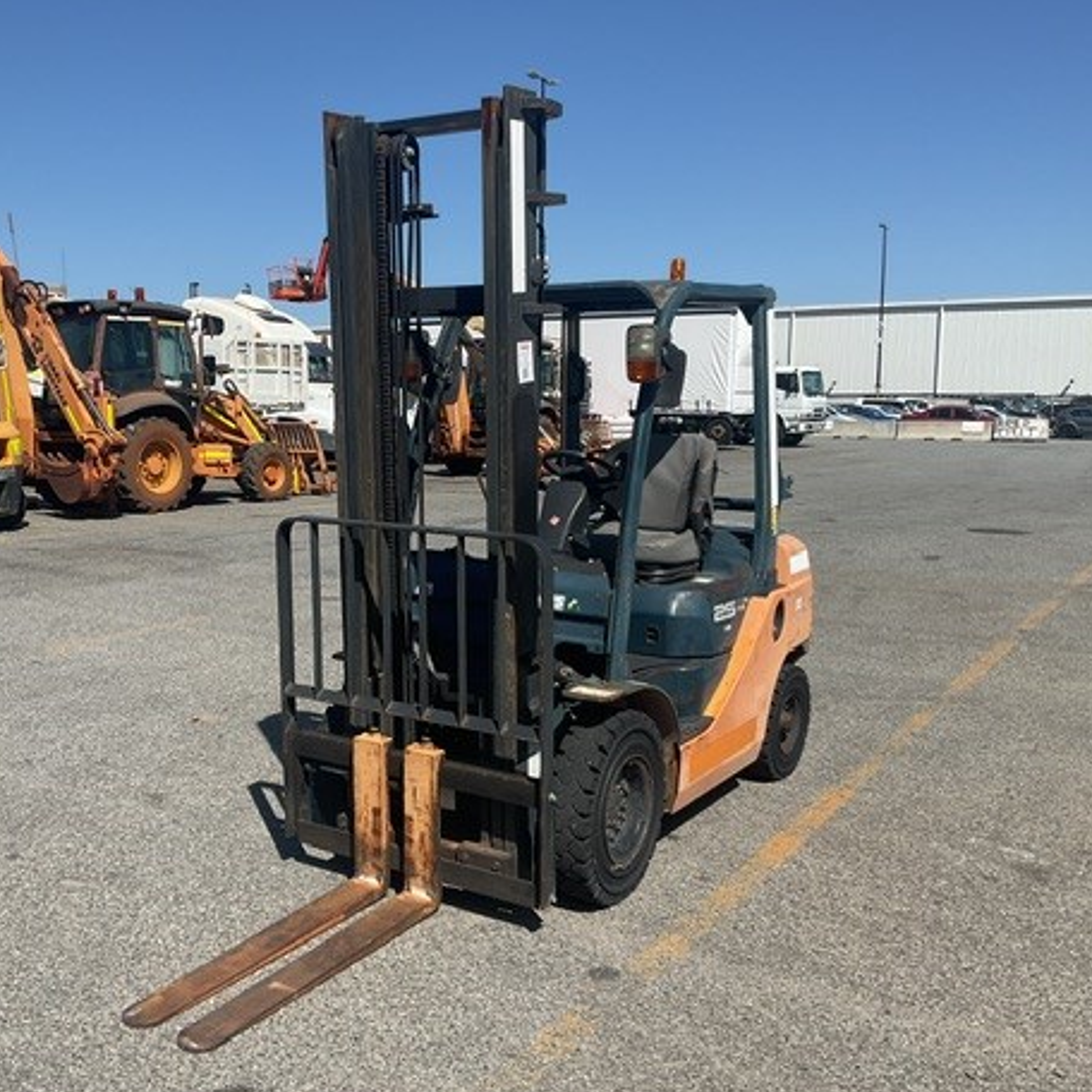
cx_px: 414
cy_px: 553
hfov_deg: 45.7
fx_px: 1285
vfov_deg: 46.0
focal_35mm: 36
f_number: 1.8
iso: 16
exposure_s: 1/2667
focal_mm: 3
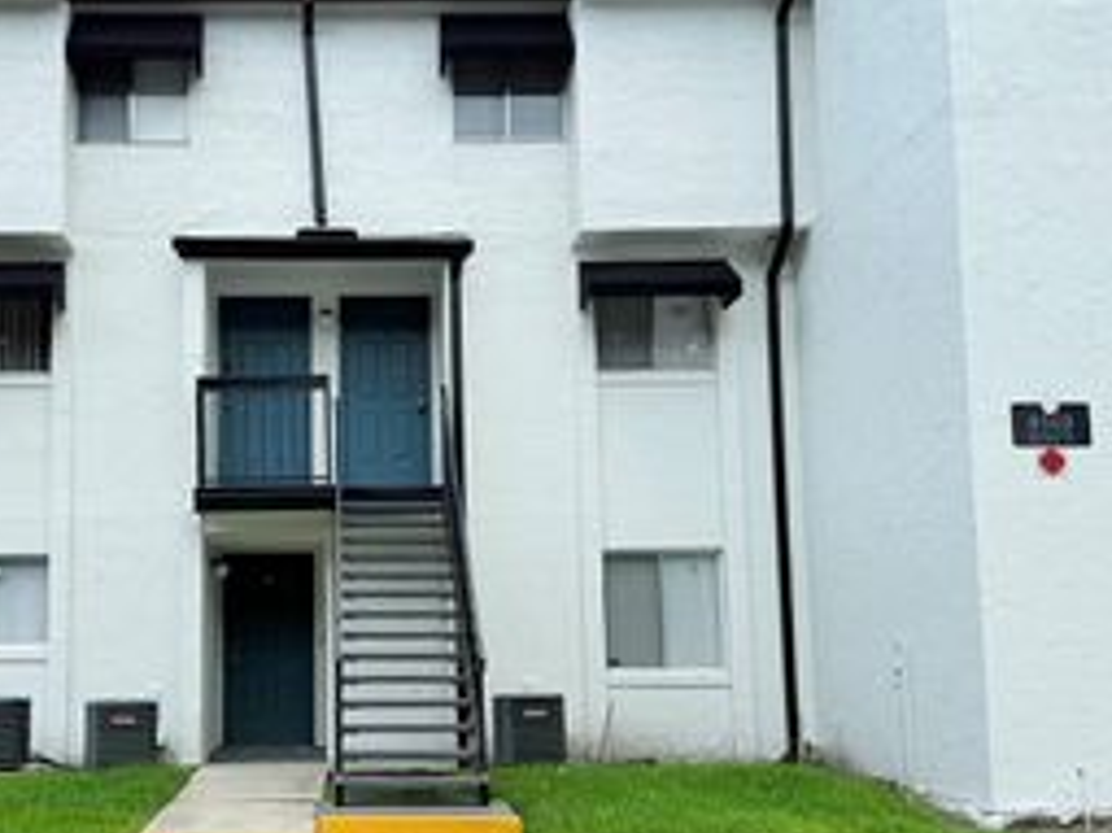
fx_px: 1509
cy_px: 464
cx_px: 358
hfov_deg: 39.9
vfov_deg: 30.8
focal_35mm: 47
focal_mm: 6.76
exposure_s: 1/3279
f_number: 1.78
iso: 80
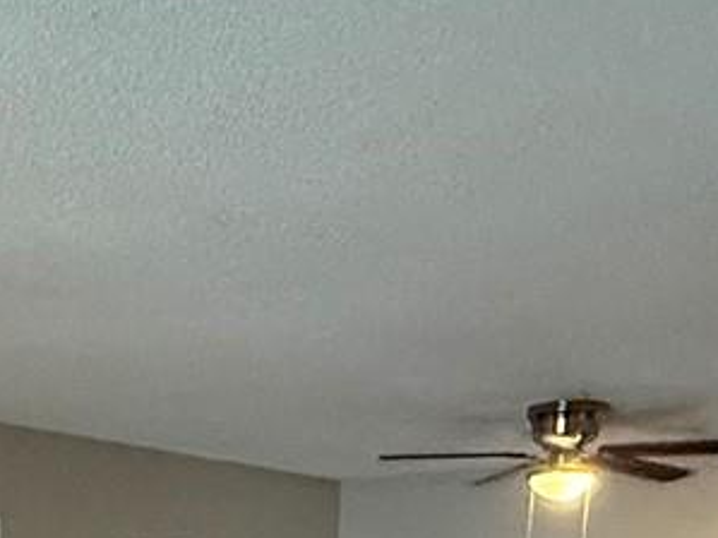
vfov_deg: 15.0
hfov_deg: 25.3
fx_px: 1555
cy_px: 1146
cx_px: 91
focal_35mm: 75
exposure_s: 1/60
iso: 500
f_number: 2.2
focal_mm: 2.22
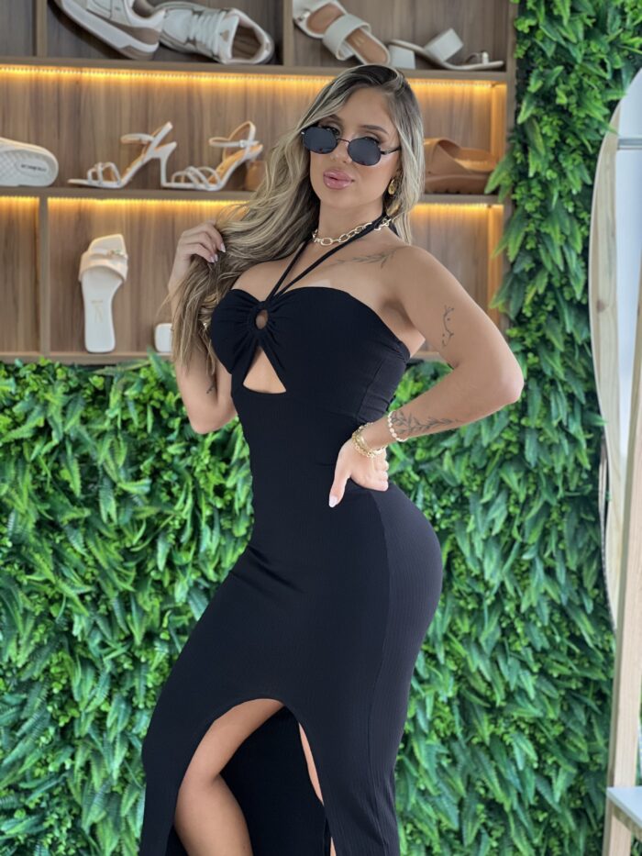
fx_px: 1904
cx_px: 321
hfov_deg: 19.1
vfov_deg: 25.3
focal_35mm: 77
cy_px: 428
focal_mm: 9
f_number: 2.8
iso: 200
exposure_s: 1/120
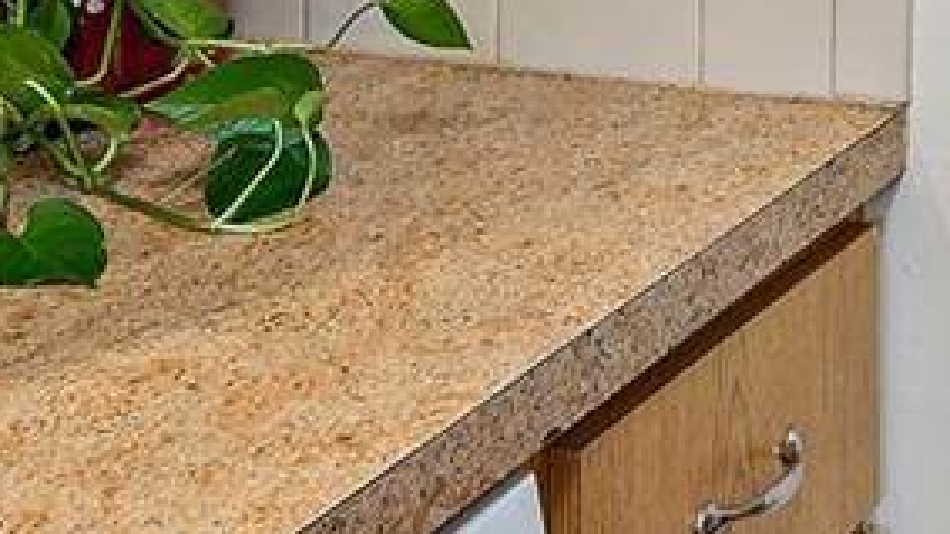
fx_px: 2090
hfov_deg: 23.6
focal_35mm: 83
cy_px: -484
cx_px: 1111
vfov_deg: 12.9
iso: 200
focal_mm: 14
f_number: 8
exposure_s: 1/1.43
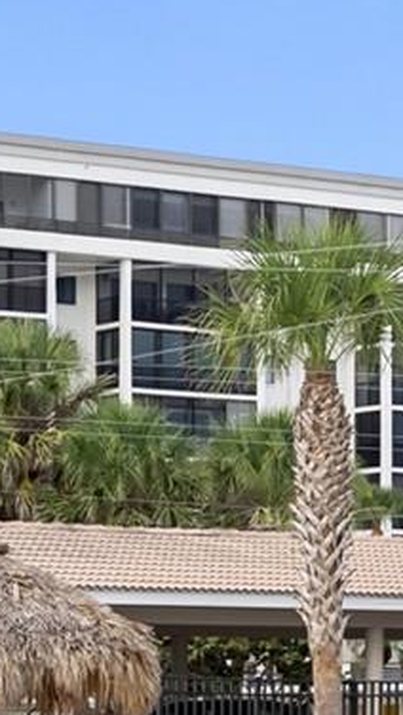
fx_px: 2958
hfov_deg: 7.5
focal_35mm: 156
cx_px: -357
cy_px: 793
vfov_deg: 13.5
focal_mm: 35
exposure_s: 1/640
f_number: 3.2
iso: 100
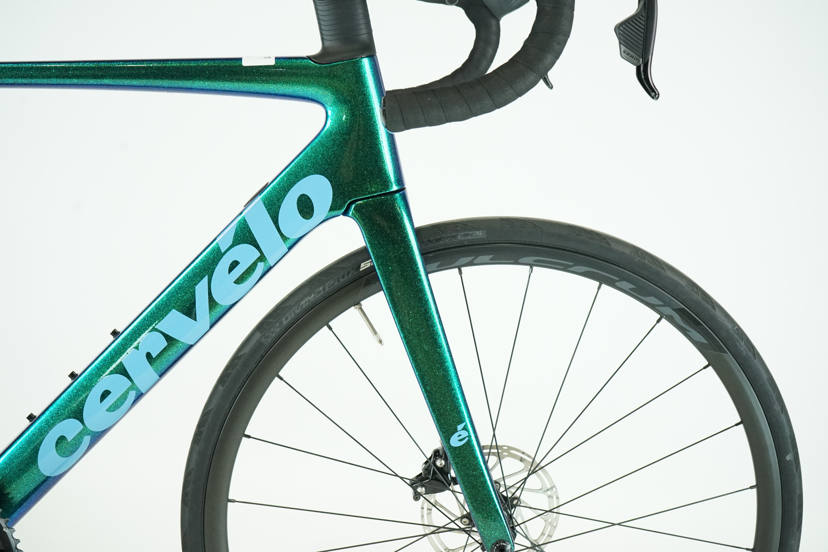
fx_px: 966
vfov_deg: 31.9
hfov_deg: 46.4
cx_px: 414
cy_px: 276
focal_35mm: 42
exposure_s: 1/200
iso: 3200
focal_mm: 42
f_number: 6.3
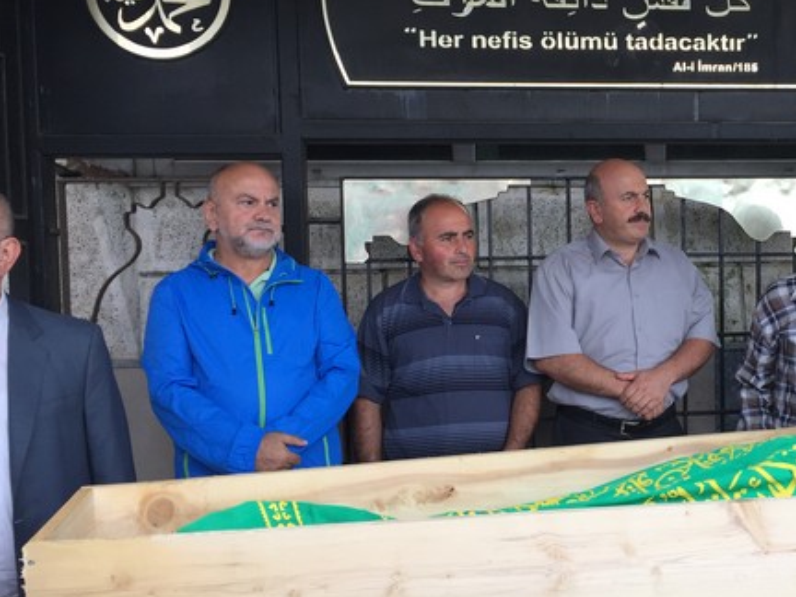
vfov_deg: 32.2
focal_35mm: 45
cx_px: 603
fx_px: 1035
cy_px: 315
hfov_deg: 40.8
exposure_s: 1/100
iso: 50
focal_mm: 4.15
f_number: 2.2
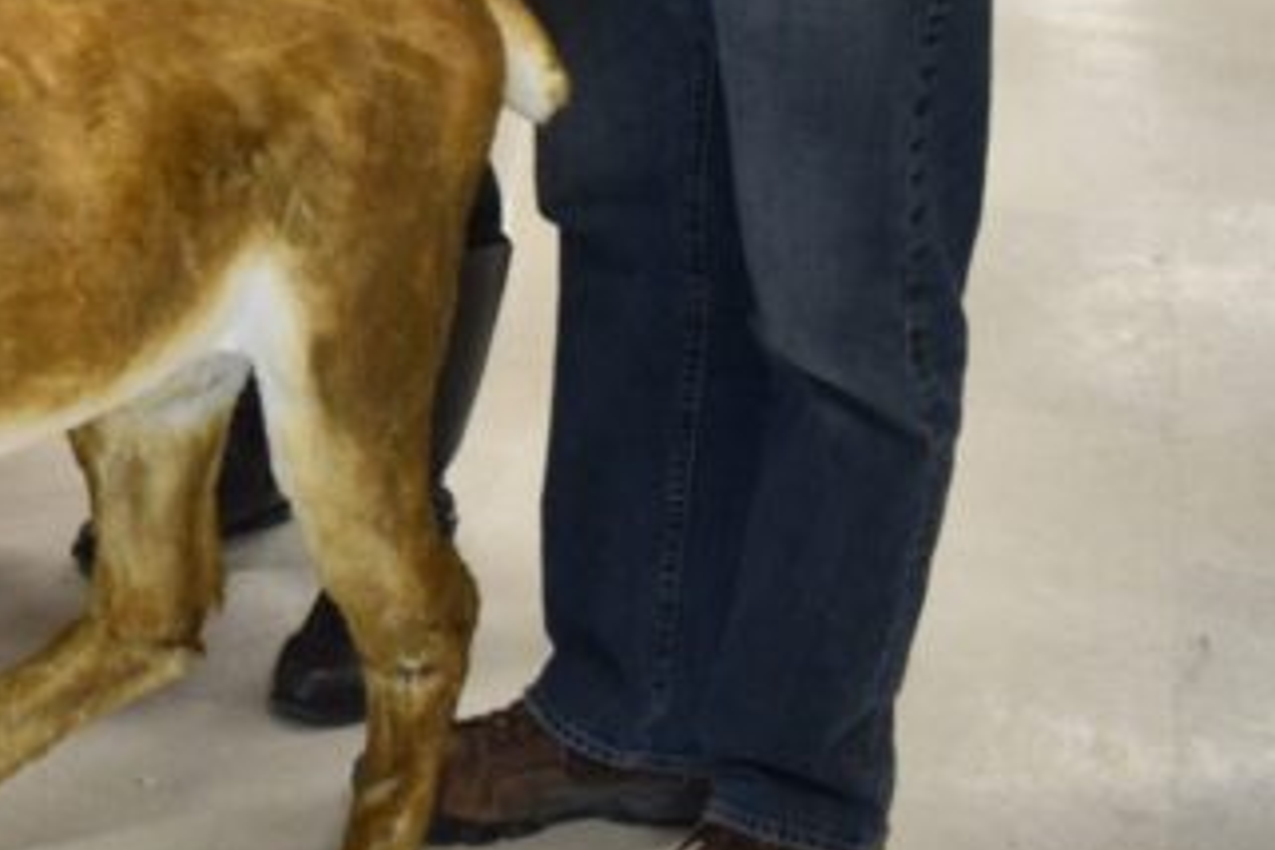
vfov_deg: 12.8
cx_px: -620
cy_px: -471
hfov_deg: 18.1
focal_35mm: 101
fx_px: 3563
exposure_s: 1/60
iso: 640
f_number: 4
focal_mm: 21
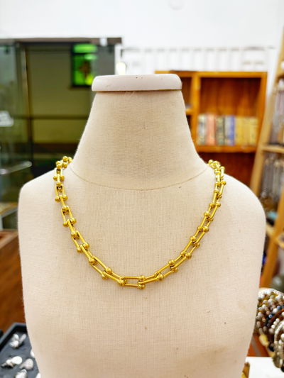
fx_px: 284
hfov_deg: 53.1
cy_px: 189
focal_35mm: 26
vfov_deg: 67.3
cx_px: 142
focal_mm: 5.96
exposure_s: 1/100
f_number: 1.6
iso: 80
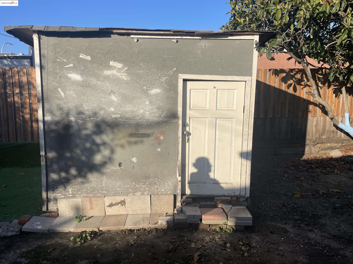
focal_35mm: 26
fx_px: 265
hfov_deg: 67.3
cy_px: 132
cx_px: 176
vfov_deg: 53.1
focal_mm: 4.2
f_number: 1.6
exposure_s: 1/3509
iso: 32
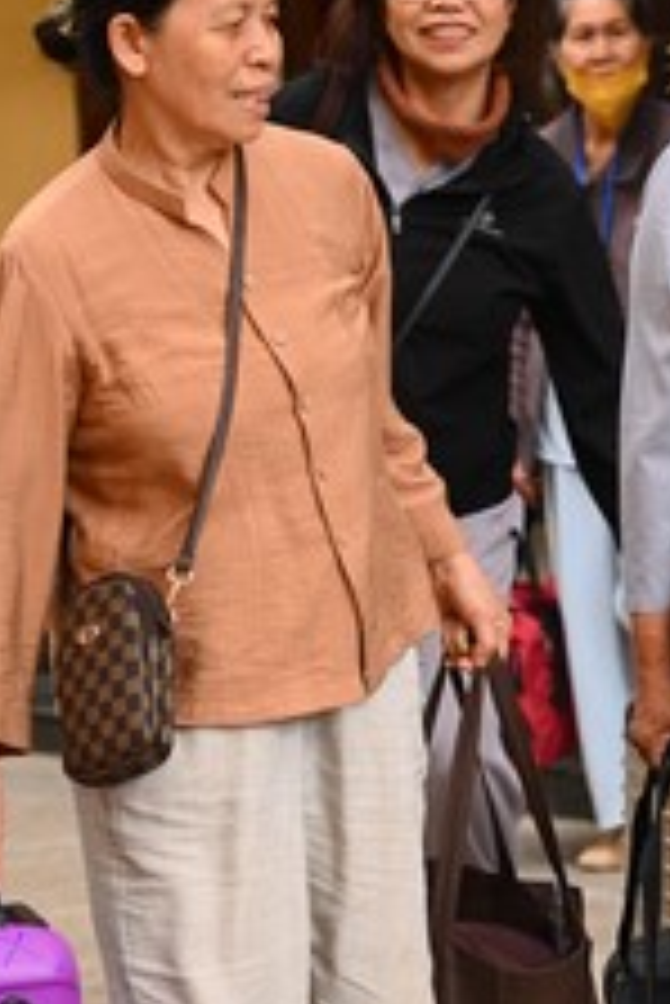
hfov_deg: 7.2
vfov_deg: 10.7
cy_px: 365
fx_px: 5351
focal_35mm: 192
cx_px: 486
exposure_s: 1/200
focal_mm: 66
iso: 500
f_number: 4
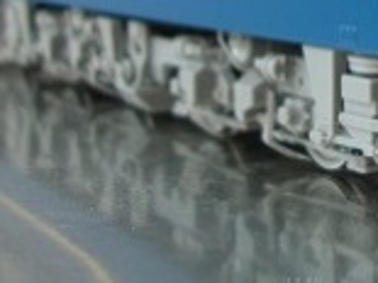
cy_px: -57
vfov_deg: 12.8
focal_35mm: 113
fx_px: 1233
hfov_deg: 16.7
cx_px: 454
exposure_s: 1/11.6
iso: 50
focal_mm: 5.8
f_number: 2.8
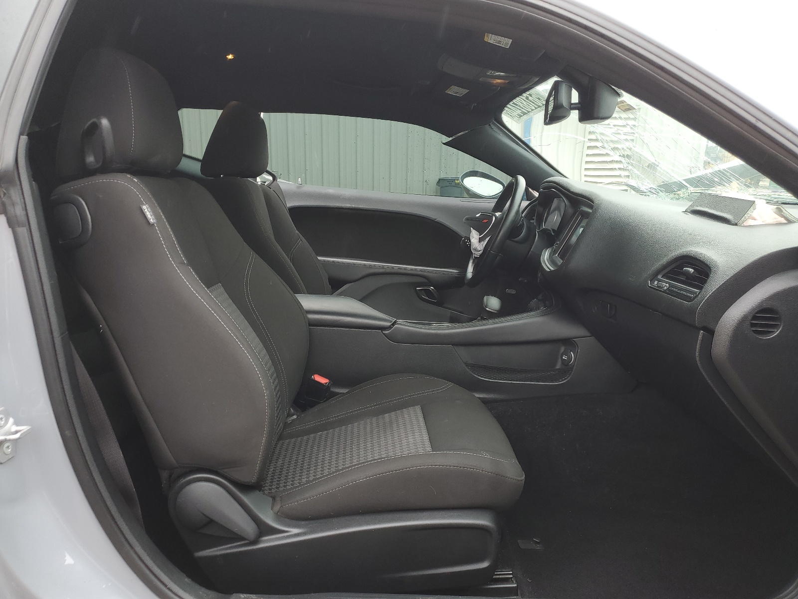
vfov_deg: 53.1
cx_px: 399
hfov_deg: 67.3
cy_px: 300
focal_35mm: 26
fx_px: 599
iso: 50
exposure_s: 1/123
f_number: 1.5
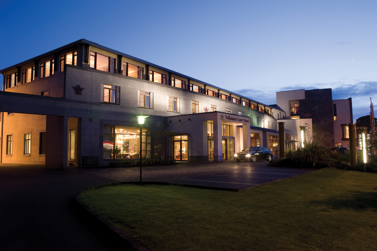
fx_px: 293
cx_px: 188
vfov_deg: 46.3
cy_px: 126
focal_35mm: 28
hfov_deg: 65.5
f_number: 16
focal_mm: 28
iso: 200
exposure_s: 3
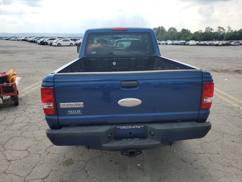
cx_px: 121
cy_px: 91
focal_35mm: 26
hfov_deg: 67.3
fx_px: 182
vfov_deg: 53.1
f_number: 1.5
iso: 50
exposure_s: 1/1667
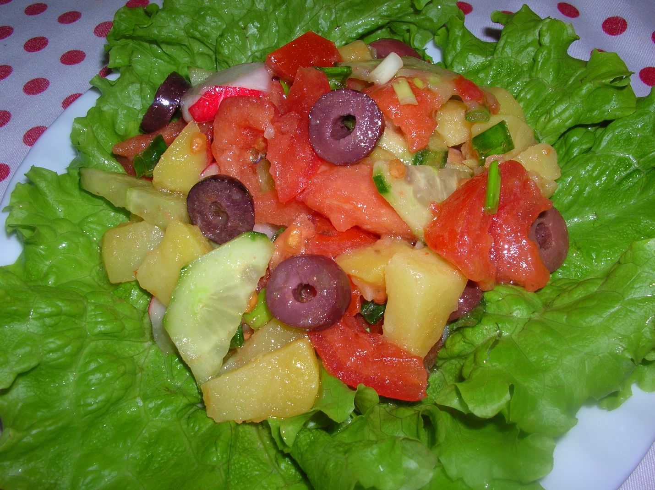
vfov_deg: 40.6
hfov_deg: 52.7
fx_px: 662
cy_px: 245
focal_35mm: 35
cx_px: 328
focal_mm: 5.8
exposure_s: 1/60.1
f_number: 5.6
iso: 50
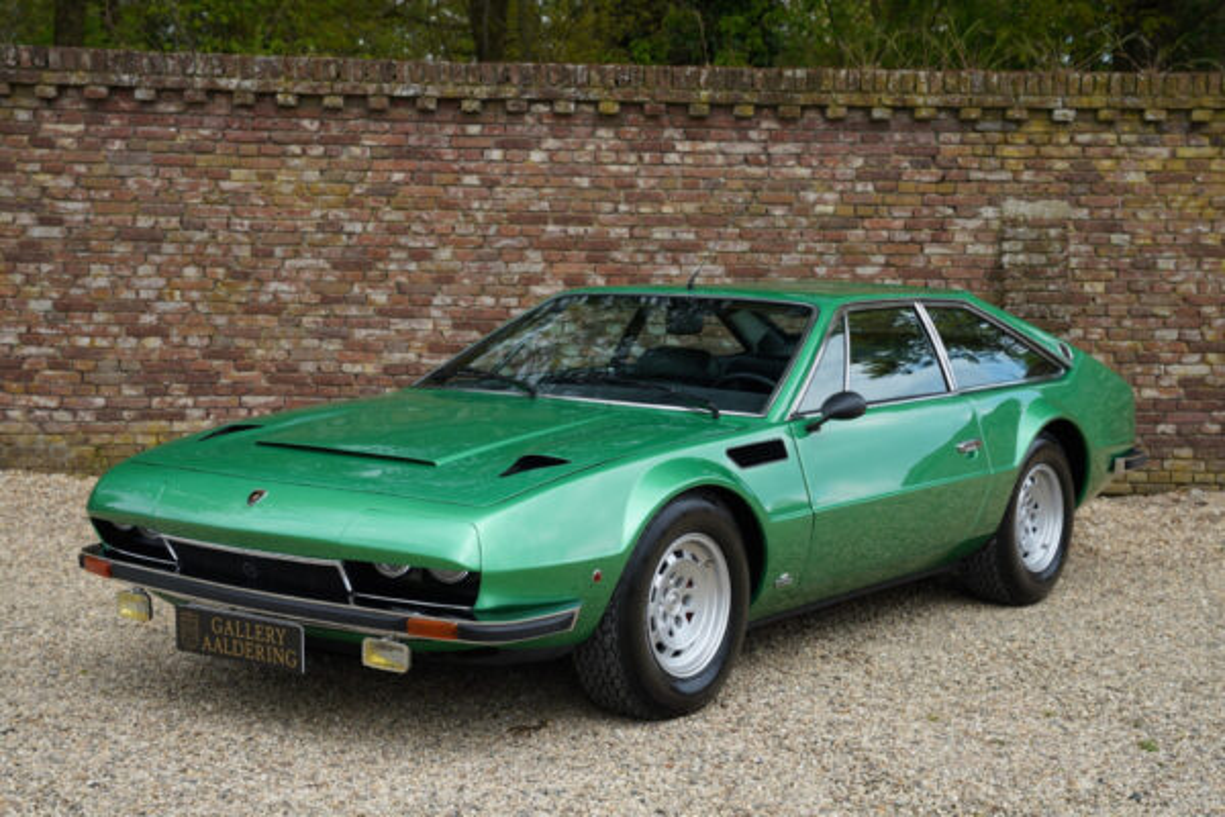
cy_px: 408
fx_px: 1916
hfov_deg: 35.5
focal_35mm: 56
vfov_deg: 24.1
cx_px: 612
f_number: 6.3
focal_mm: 56.3
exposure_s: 1/80
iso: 100
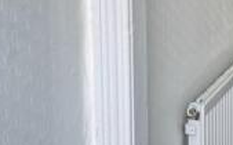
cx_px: 190
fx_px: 558
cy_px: -9
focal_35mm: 88
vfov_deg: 14.5
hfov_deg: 23.2
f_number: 1.78
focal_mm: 6.76
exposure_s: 1/121
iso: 100
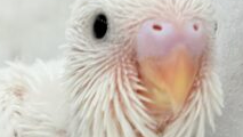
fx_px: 1096
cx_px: 29
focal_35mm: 170
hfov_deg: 12.6
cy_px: 147
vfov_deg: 7.1
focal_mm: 5.96
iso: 32
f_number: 1.6
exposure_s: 1/50
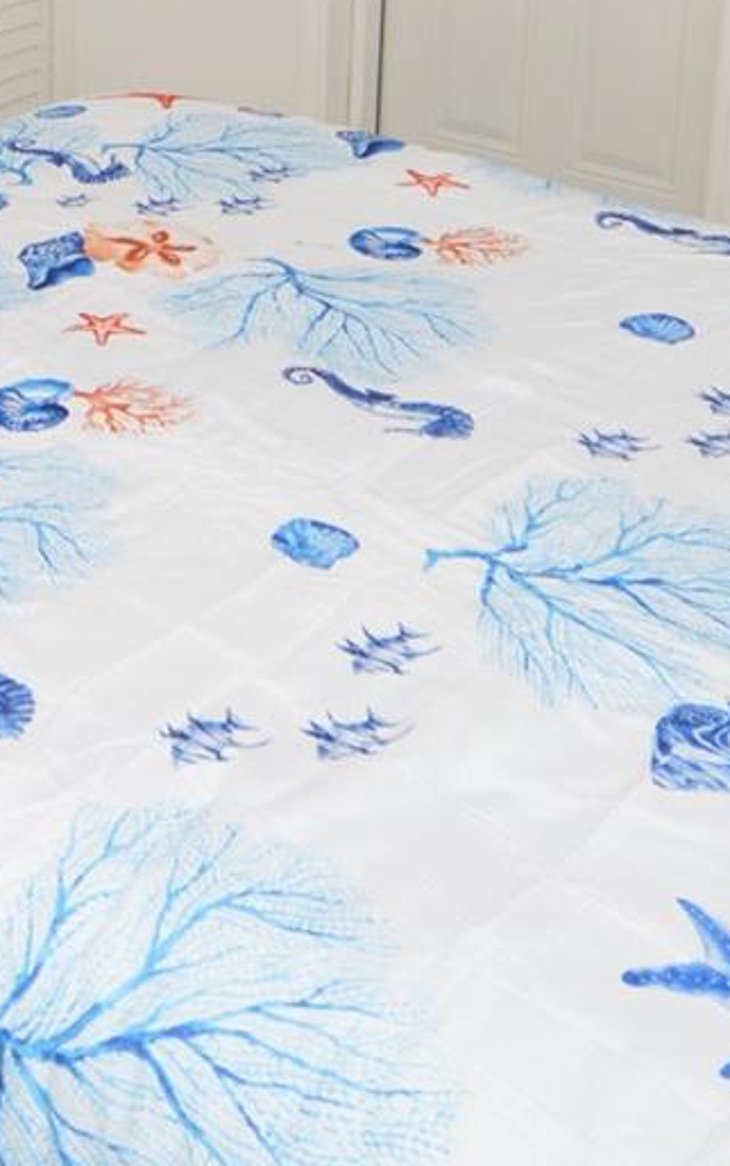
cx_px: -70
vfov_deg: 33.0
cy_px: 31
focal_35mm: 57
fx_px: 1811
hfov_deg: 21.6
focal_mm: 12
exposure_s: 1/60
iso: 500
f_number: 4
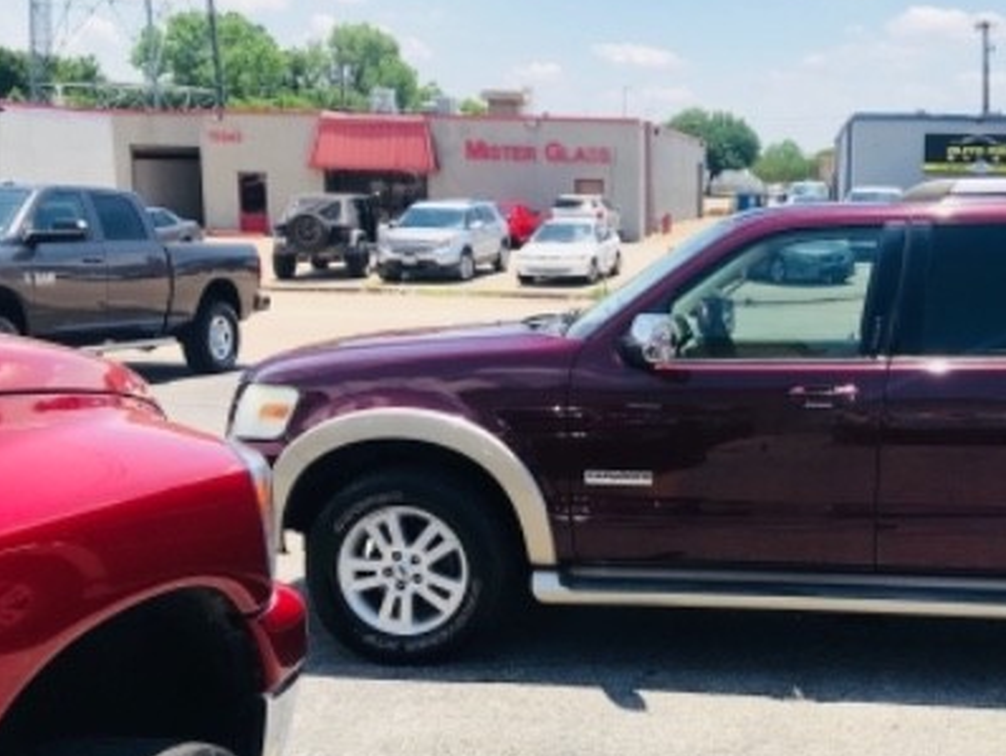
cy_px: 491
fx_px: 1309
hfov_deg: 40.6
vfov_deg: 32.0
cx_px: 784
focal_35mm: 45
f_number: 1.8
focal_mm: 3.99
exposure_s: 1/2179
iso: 20
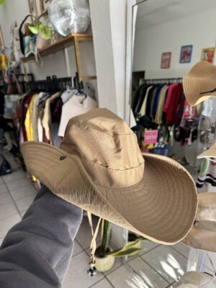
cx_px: 108
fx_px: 200
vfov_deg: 71.6
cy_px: 144
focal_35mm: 24
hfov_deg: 56.8
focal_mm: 6.76
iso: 64
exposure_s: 1/191
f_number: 1.78
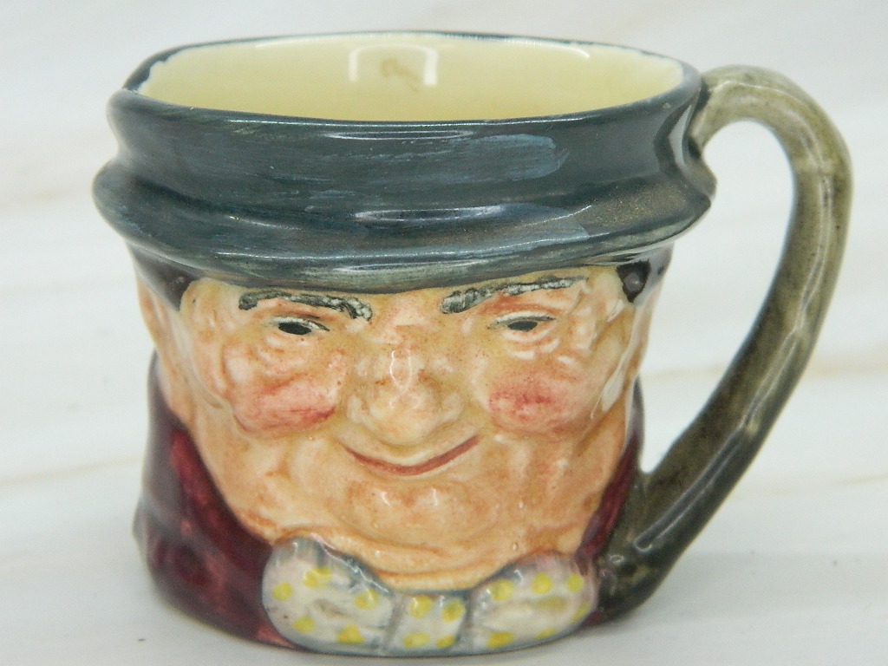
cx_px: 444
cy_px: 333
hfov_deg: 15.3
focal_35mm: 129
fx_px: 3309
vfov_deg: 11.5
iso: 400
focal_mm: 23.2
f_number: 4.7
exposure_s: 1/100
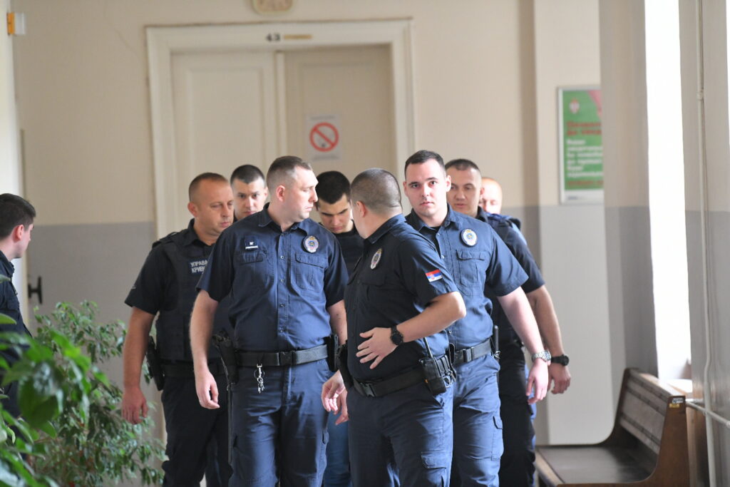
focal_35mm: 200
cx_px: 365
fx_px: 4056
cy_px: 244
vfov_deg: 6.9
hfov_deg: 10.3
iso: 6400
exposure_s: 1/400
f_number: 4
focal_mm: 200
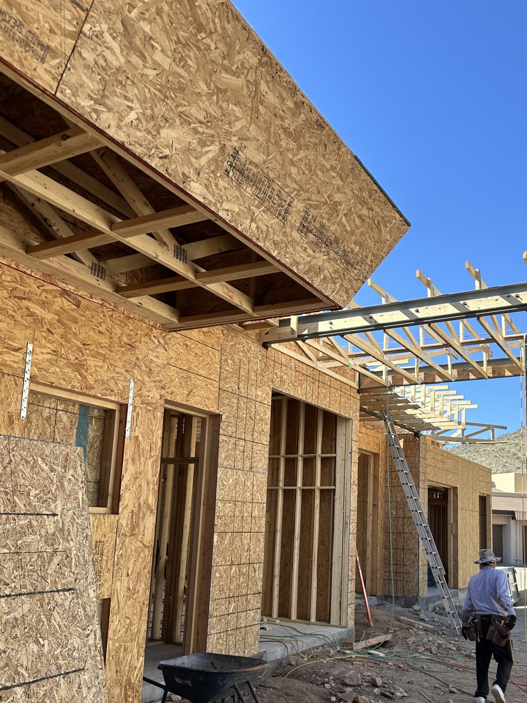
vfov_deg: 57.7
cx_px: 331
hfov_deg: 45.0
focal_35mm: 31
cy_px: 438
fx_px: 629
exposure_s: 1/1664
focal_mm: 6.86
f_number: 1.78
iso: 80
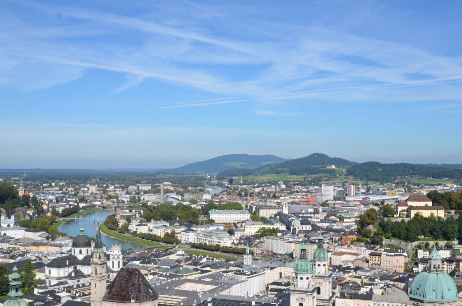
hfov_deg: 46.5
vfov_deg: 31.7
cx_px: 231
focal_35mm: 42
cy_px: 153
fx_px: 538
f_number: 8
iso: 100
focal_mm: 28
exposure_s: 1/320
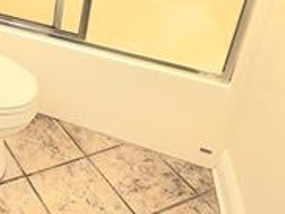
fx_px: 379
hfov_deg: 33.7
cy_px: -63
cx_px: -54
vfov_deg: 26.7
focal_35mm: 46
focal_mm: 2.2
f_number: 2.2
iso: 125
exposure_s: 1/60.2
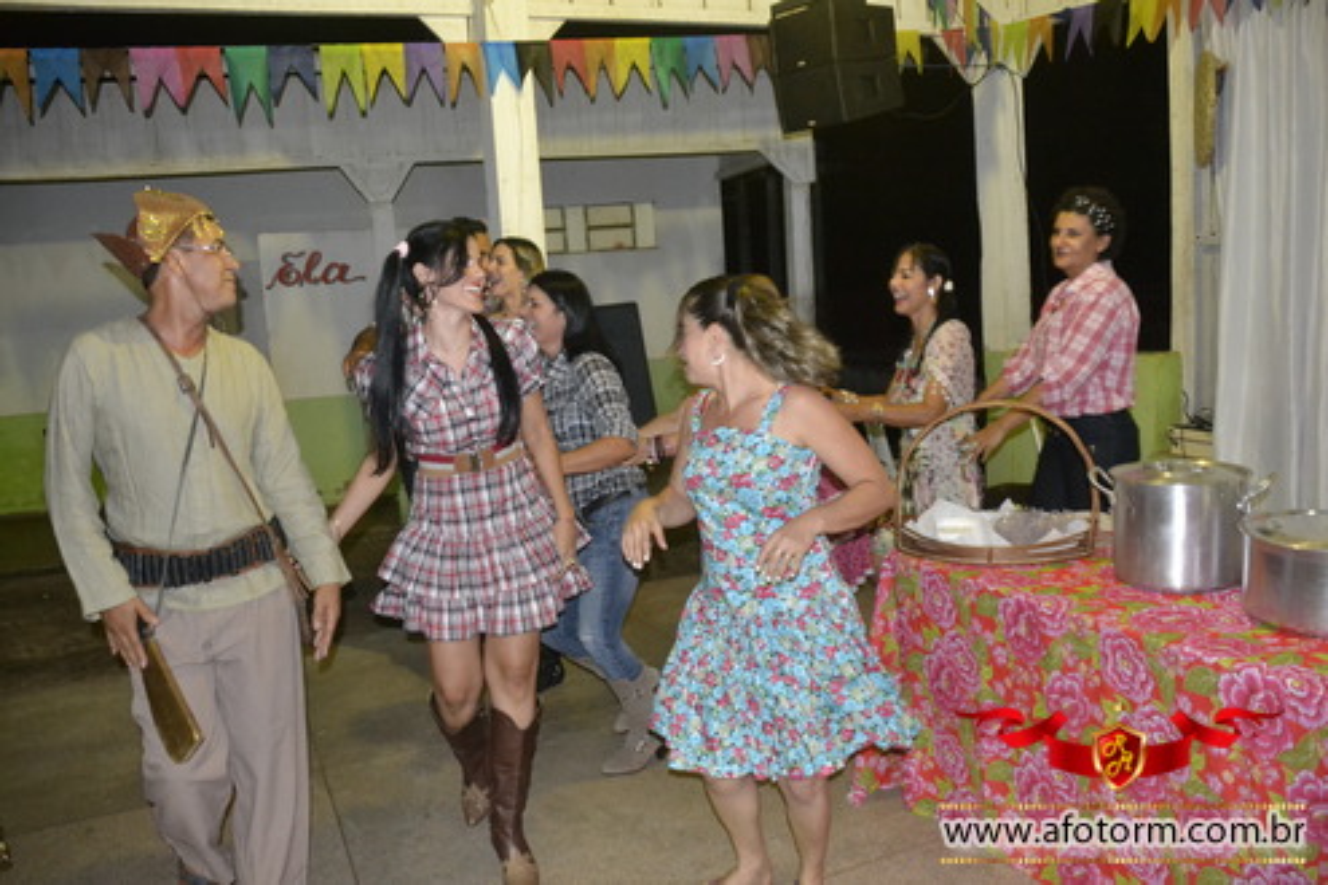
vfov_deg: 43.6
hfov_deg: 61.9
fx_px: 1107
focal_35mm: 30
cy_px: 442
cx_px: 664
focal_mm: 20
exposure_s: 1/60
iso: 3200
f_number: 3.5
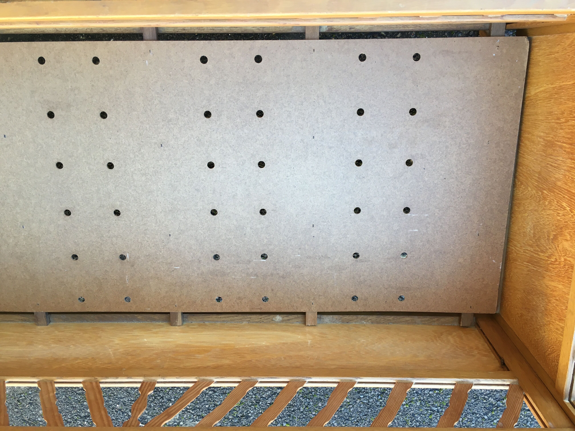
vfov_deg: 48.2
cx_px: 288
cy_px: 216
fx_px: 482
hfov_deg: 61.7
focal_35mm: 29
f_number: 2.2
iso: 25
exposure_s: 1/33
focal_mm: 4.15
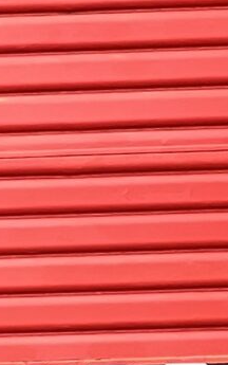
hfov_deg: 2.1
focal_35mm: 605
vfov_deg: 3.4
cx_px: -972
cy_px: 809
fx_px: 6007
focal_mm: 9
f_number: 2.8
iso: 64
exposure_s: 1/99
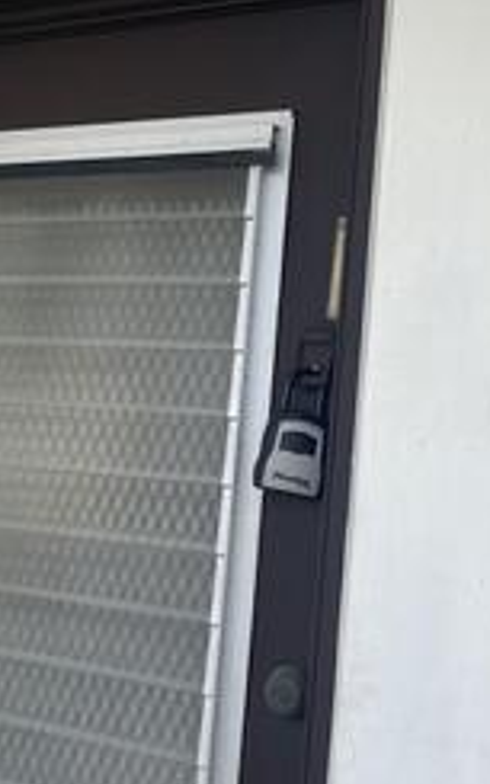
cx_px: 304
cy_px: 419
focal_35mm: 45
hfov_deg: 28.5
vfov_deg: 44.3
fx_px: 962
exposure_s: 1/917
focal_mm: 4.2
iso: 32
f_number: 1.6
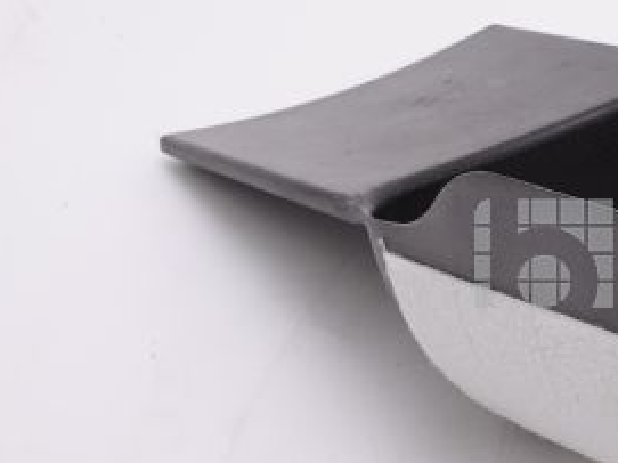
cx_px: 702
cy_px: 255
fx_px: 2213
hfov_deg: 15.4
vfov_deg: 11.9
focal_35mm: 124
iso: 320
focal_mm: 50
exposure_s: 1/125
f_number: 16
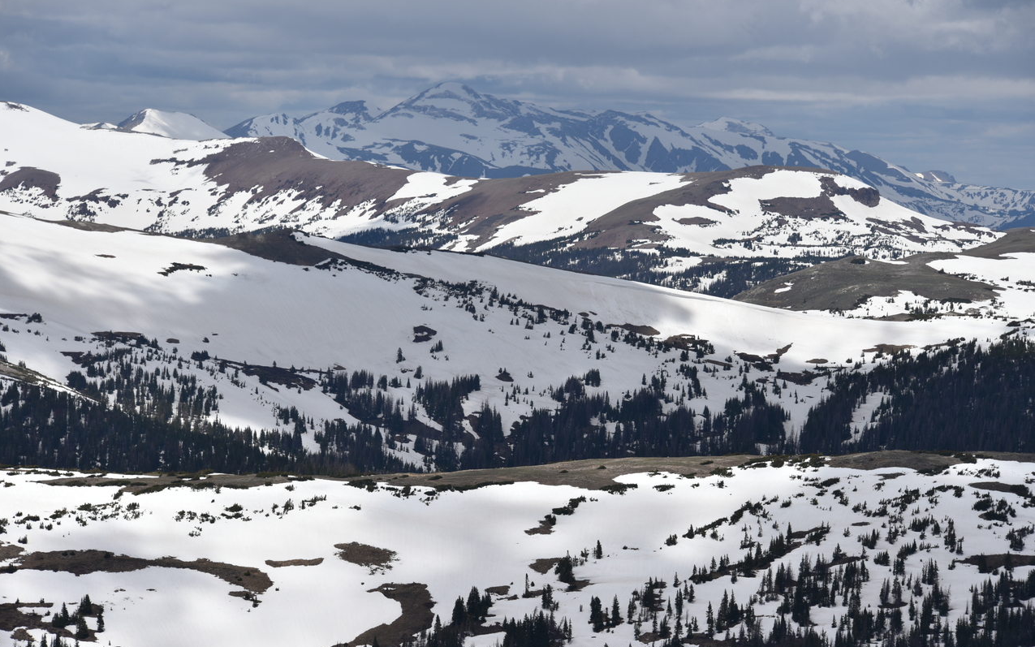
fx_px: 4908
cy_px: 343
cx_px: 516
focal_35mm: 174
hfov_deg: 12.0
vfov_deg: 7.5
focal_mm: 170
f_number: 10
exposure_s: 1/400
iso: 100
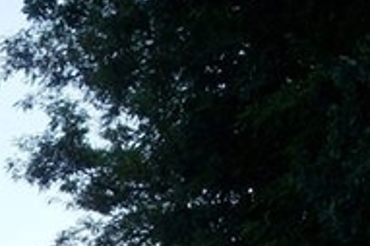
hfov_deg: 10.0
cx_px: -101
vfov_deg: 6.6
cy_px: 399
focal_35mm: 203
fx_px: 2085
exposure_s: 1/400
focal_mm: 11
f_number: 4.1
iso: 80
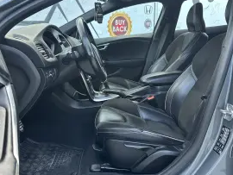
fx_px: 216
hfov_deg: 56.7
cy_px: 78
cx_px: 106
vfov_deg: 44.2
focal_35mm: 32
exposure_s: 1/121
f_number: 1.78
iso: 125
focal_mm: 6.86
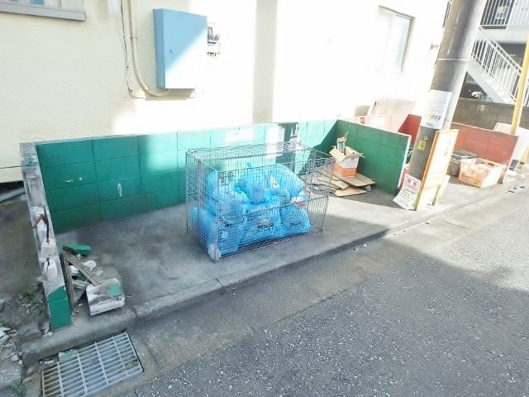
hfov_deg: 79.0
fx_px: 321
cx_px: 264
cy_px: 198
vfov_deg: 63.4
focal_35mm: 21
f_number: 3.5
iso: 125
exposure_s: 1/250
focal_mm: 3.7
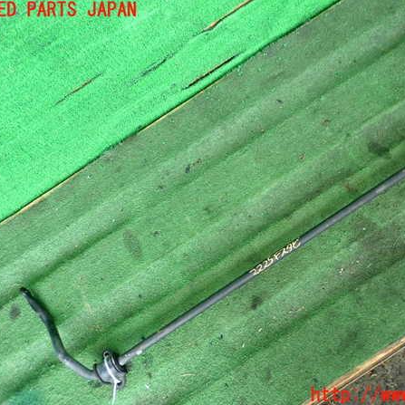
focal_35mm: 38
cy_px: 203
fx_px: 503
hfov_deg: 43.6
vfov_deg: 43.9
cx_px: 244
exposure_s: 1/30
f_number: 2.4
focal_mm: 5.87
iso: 400
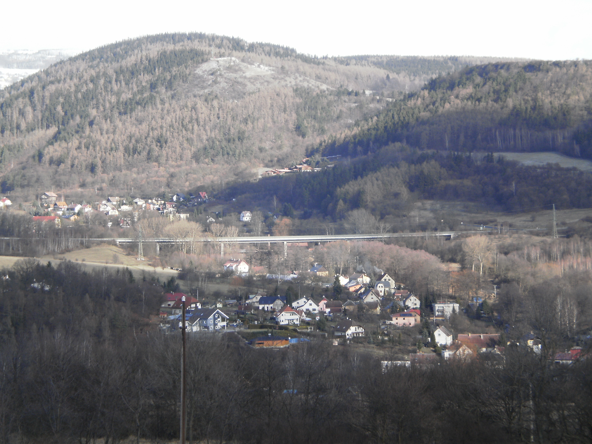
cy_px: 222
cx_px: 296
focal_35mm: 99
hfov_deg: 19.8
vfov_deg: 14.9
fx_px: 1693
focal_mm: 17.3
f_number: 5.7
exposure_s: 1/160
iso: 100
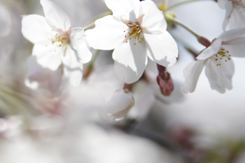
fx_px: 1031
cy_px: 82
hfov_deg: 13.5
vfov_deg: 9.0
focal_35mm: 152
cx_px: 81
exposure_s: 1/2000
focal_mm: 75
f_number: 2.8
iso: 200
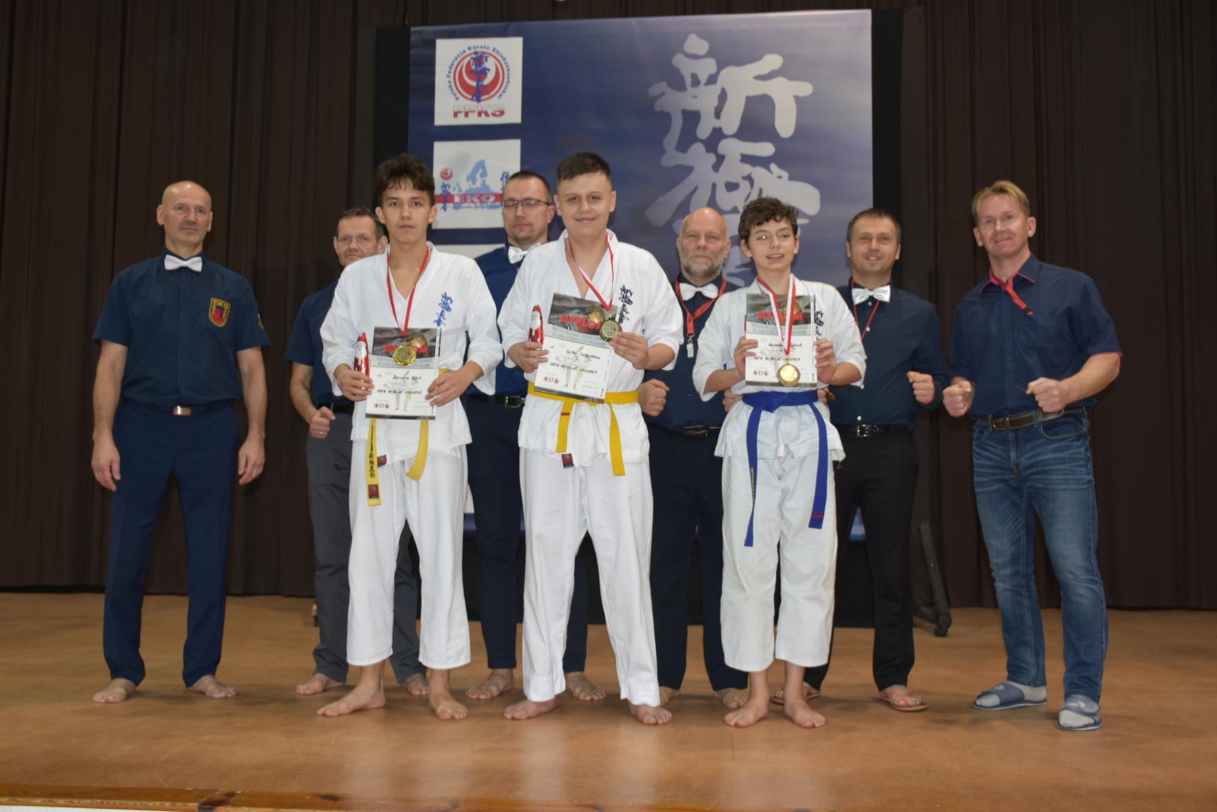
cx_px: 608
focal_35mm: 36
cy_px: 406
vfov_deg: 36.9
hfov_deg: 53.1
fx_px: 1217
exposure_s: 1/30
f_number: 3.8
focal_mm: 24
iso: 360
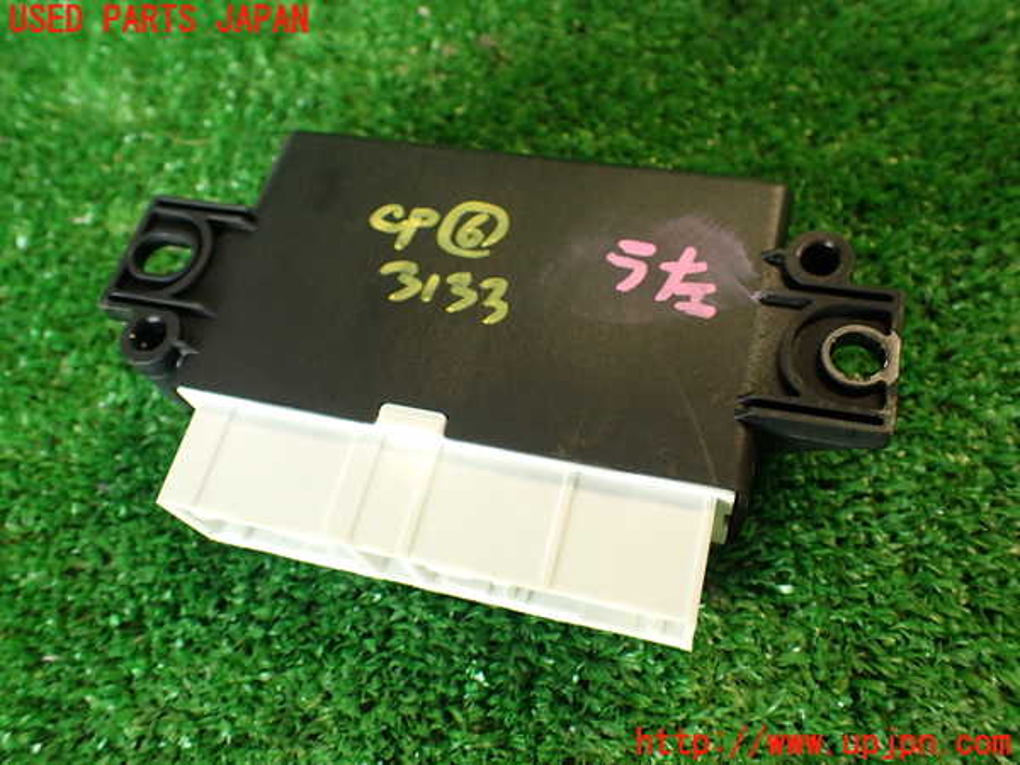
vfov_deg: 46.8
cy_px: 382
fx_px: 884
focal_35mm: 30
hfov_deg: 60.0
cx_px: 510
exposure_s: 1/40
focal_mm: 5.4
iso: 200
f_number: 2.3
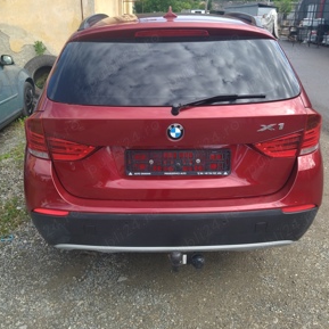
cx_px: 163
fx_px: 355
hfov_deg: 49.7
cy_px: 166
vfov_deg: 49.7
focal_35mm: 33
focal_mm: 4.74
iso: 100
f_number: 1.79
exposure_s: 1/742
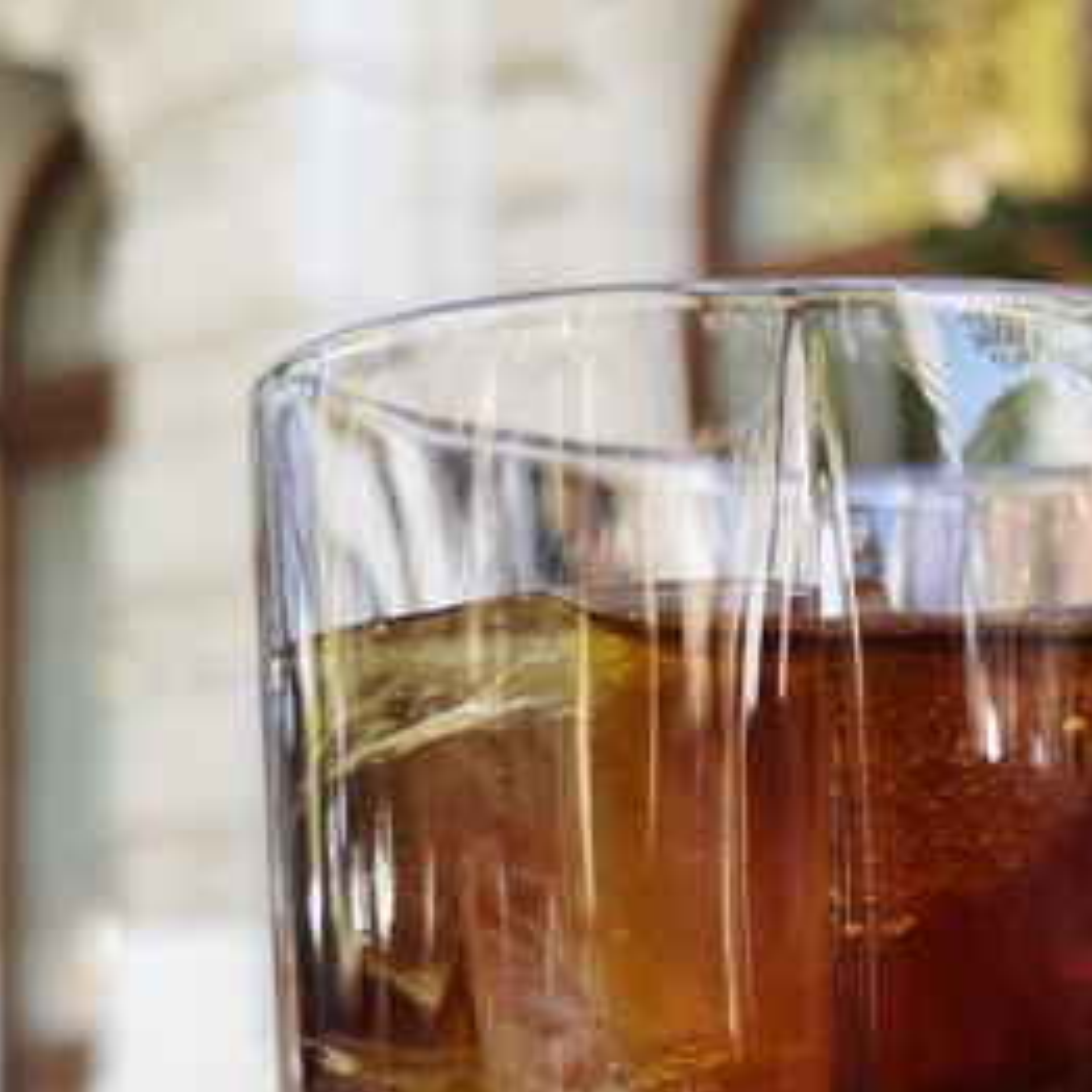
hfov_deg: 21.4
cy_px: 913
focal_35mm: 73
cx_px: 1430
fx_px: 2605
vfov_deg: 23.2
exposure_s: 1/100
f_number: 1.8
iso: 50
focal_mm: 3.95
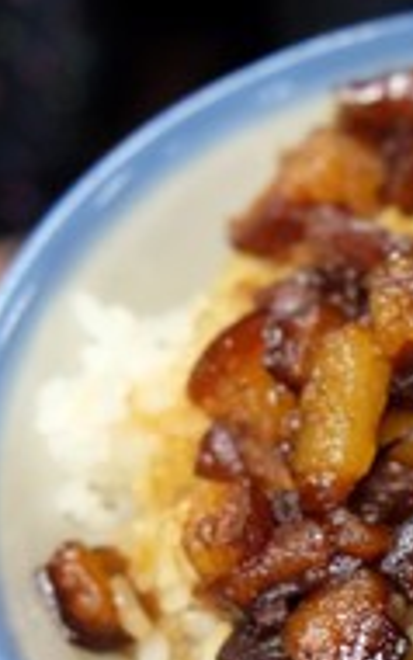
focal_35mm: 145
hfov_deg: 8.8
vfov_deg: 14.4
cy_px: 490
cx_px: 618
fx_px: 2607
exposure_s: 1/30
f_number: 4
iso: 1000
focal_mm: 30.2
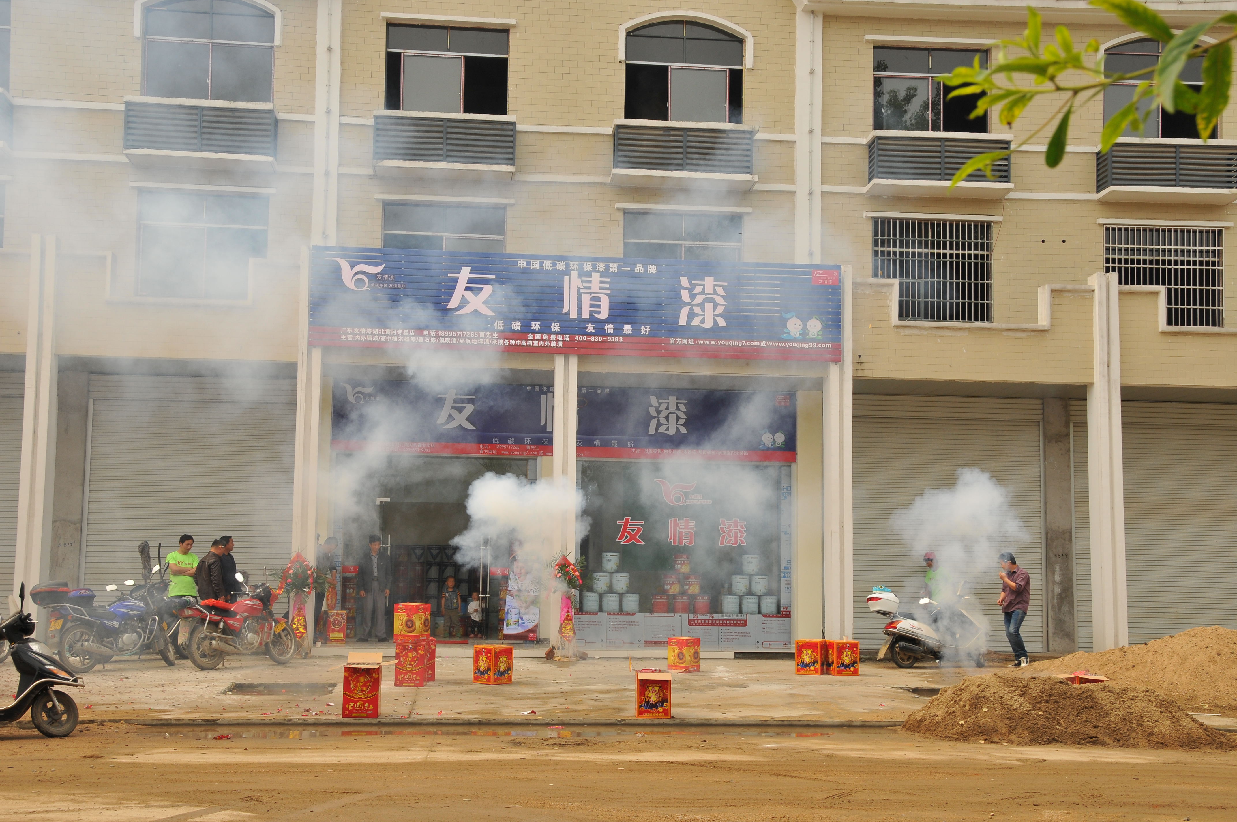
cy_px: 411
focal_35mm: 46
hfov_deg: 42.4
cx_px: 618
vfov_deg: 28.9
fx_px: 1596
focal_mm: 31
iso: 200
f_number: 9.5
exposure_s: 1/350
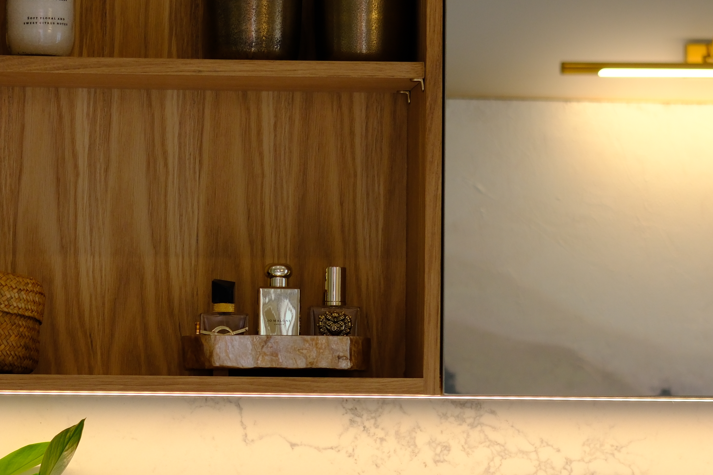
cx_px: 191
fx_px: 2772
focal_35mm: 140
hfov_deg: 14.6
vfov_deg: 9.8
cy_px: 397
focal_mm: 35
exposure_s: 1/180
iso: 250
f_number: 2.5
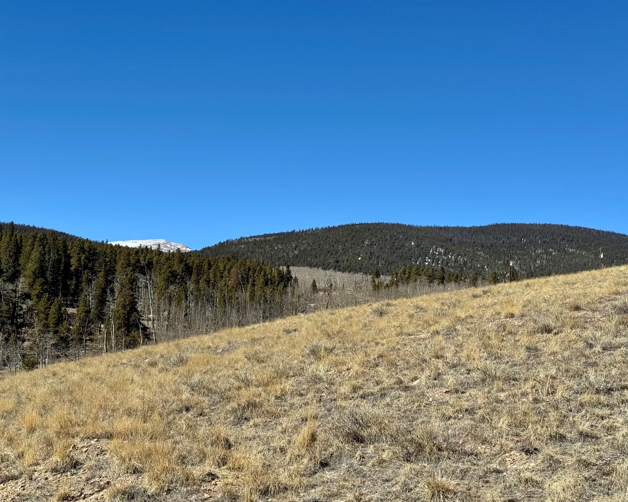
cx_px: 311
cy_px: 252
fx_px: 948
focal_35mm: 51
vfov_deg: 29.7
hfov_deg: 36.7
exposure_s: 1/5376
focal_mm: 6.76
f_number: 1.78
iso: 64
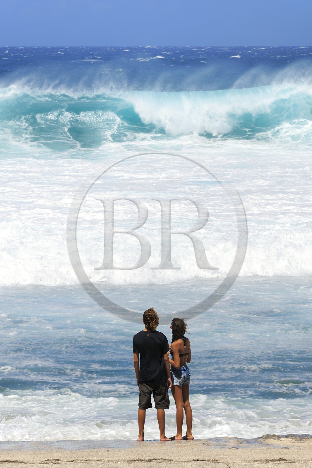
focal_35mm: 200
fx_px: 2601
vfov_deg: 10.3
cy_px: 234
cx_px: 156
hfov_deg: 6.9
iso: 200
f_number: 16
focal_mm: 200
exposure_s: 1/320
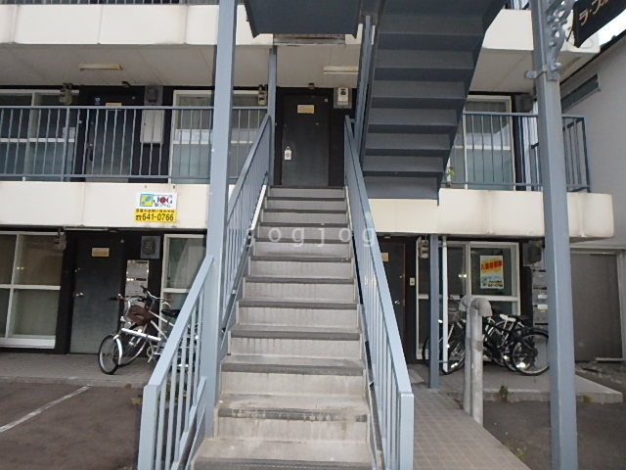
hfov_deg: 79.0
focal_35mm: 21
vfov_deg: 63.4
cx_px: 313
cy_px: 235
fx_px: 380
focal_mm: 3.7
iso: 500
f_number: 3.5
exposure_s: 1/30
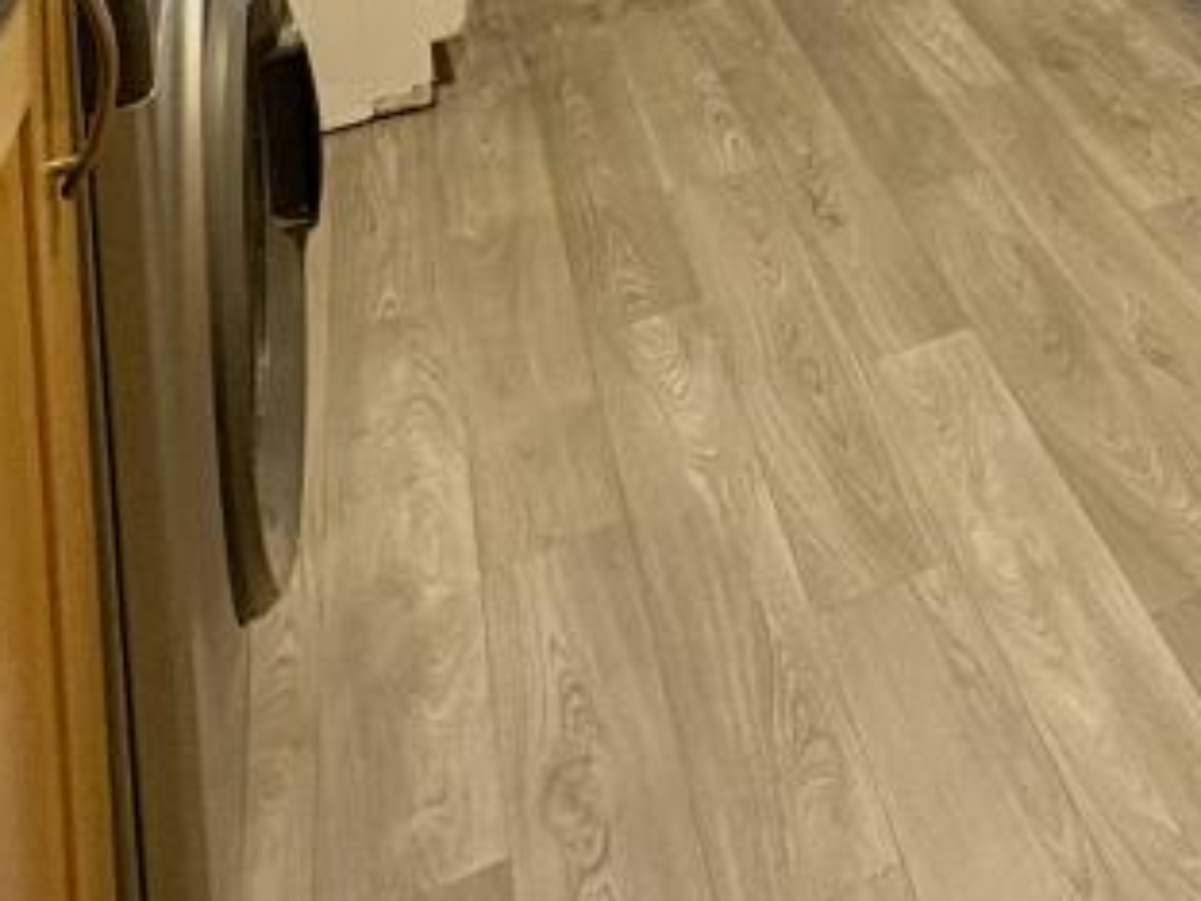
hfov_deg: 36.8
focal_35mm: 46
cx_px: 1213
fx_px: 1596
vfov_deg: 23.0
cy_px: -570
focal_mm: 2.22
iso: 320
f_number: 2.2
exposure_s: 1/50
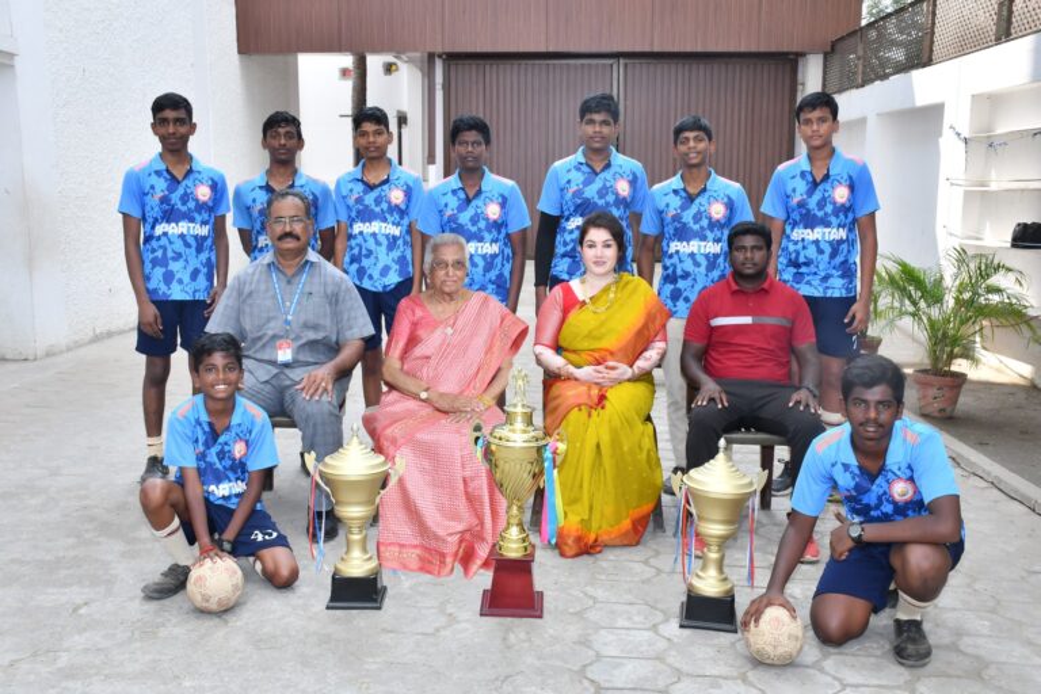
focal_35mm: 39
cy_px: 347
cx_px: 520
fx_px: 1128
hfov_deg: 49.6
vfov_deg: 34.2
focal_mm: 26
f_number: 9
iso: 400
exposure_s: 1/160
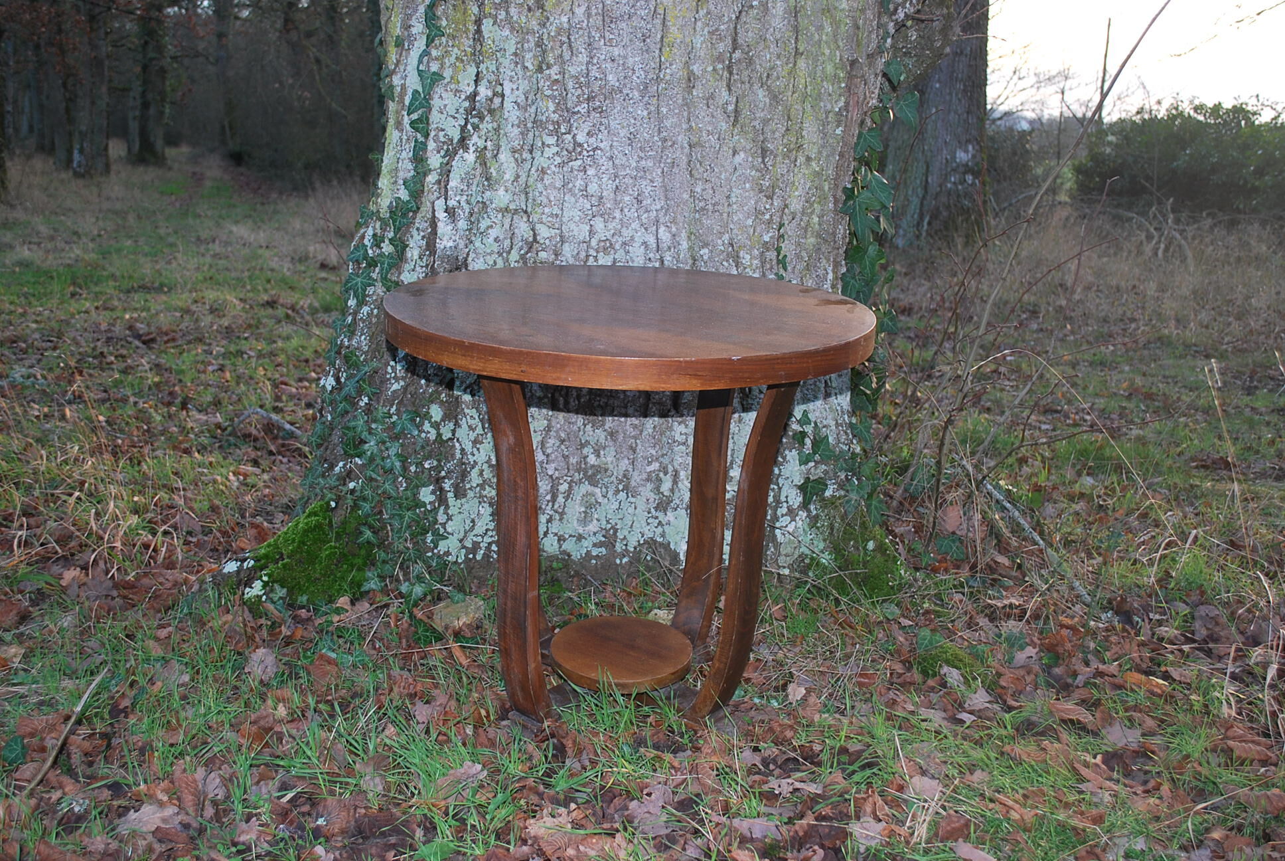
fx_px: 1287
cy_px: 430
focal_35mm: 36
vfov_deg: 37.0
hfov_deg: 53.1
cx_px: 642
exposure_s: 1/60
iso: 200
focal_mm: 24
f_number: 4.2
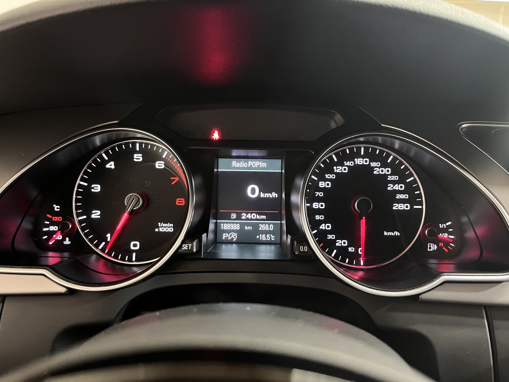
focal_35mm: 26
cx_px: 254
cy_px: 191
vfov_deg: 53.1
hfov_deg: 67.3
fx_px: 382
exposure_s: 1/29
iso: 640
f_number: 1.6
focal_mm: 5.1
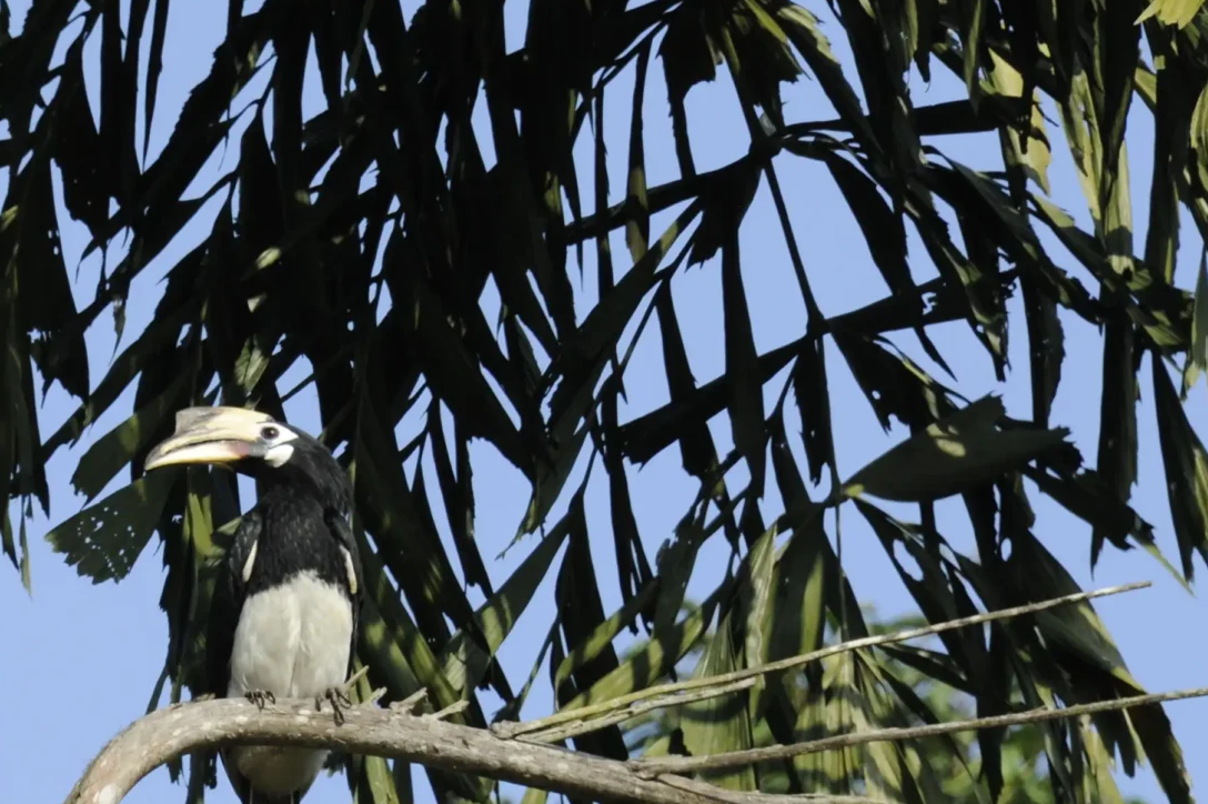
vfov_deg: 1.9
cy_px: 825
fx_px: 23675
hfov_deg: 2.9
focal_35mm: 706
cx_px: 76
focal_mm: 300
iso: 1250
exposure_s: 1/800
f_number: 14
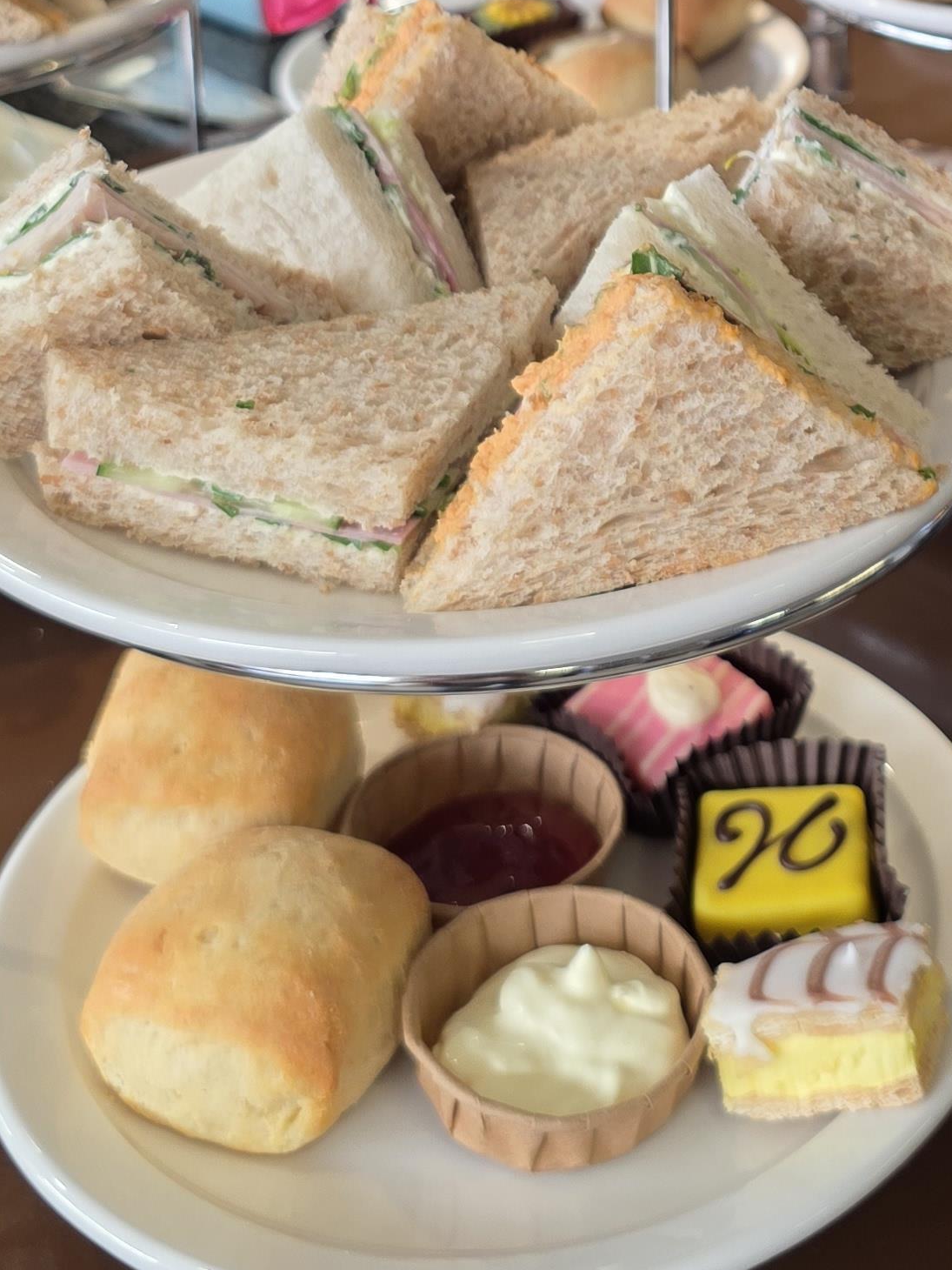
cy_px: -52
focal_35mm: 63
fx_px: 2310
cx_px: 844
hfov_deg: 22.7
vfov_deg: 28.5
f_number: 1.7
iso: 80
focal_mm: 6.3
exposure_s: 1/100
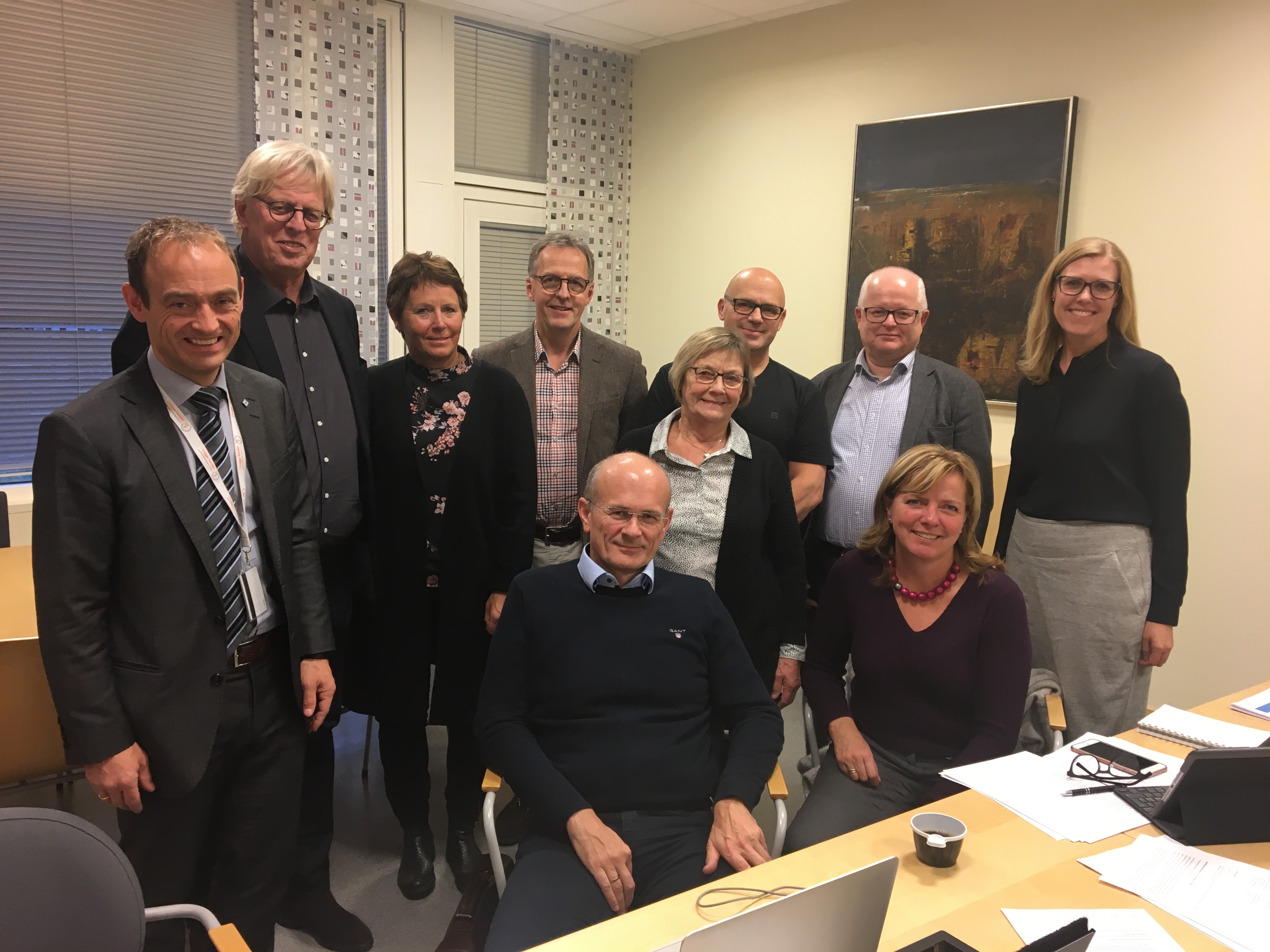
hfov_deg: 61.7
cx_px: 635
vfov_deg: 48.2
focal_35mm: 29
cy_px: 476
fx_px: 1064
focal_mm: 4.15
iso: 64
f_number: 2.2
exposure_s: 1/33
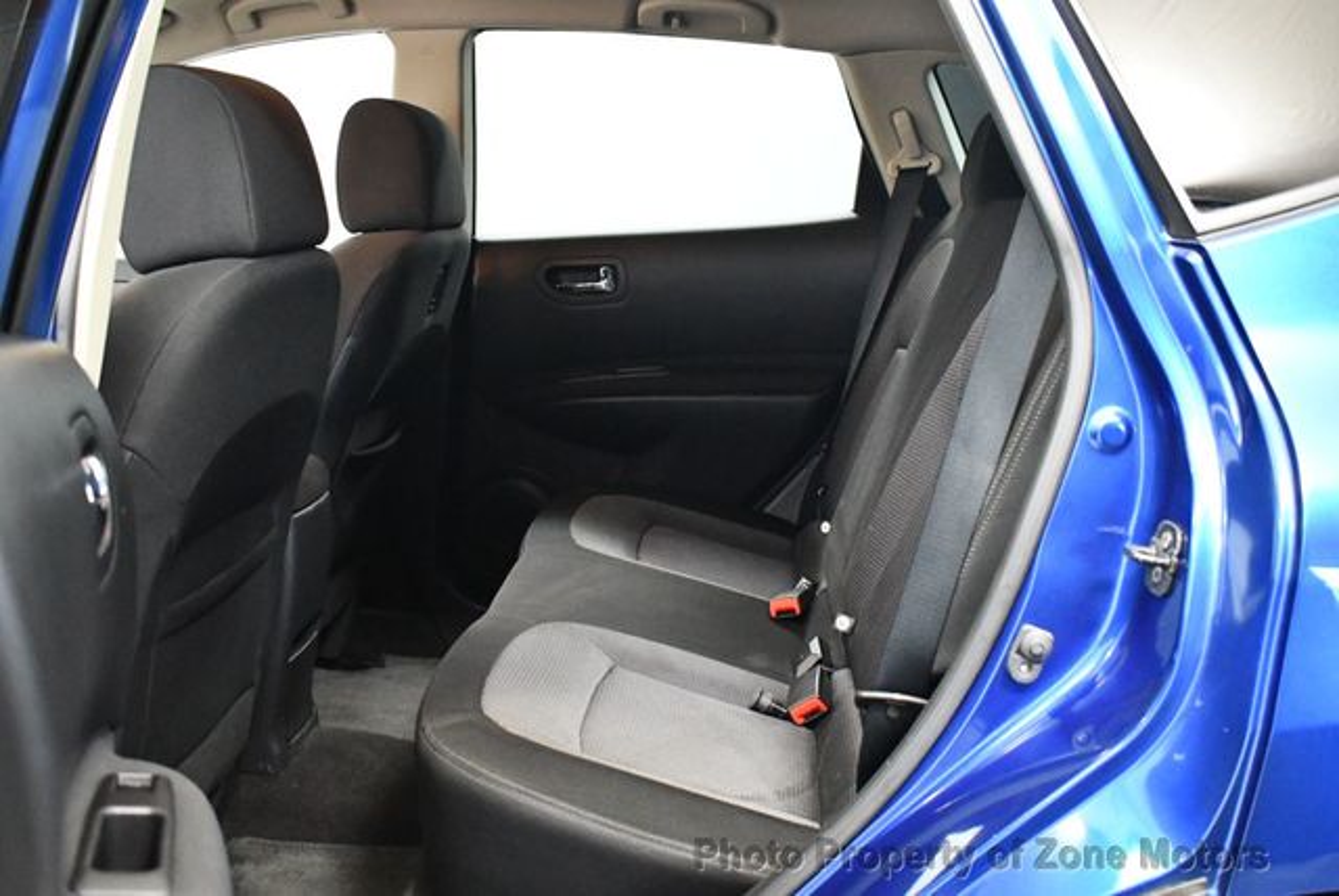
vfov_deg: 36.9
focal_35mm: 36
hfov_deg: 53.1
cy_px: 448
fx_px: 1340
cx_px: 670
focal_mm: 18
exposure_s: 1/60
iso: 6400
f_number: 3.5
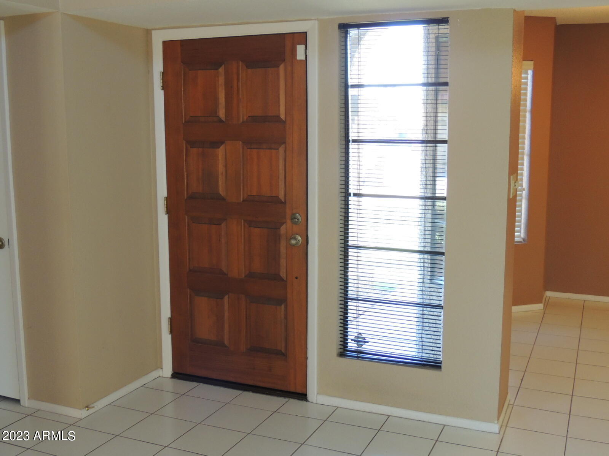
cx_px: 304
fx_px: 704
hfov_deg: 46.8
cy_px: 228
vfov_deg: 36.0
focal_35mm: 40
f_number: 3.3
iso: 400
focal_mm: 7.1
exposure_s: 1/40
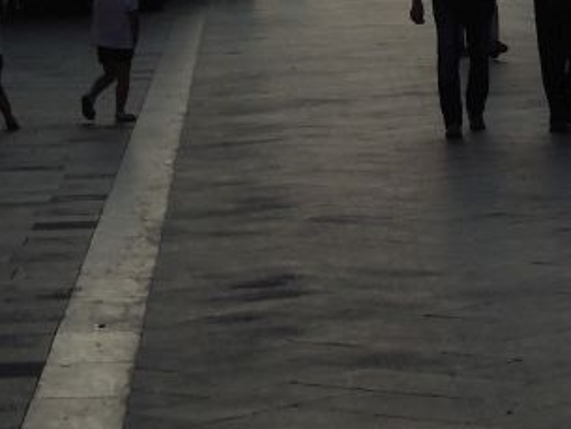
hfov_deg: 8.4
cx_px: 358
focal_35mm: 235
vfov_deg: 6.2
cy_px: -275
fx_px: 3878
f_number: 4.5
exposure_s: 1/1600
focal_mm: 12.5
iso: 160
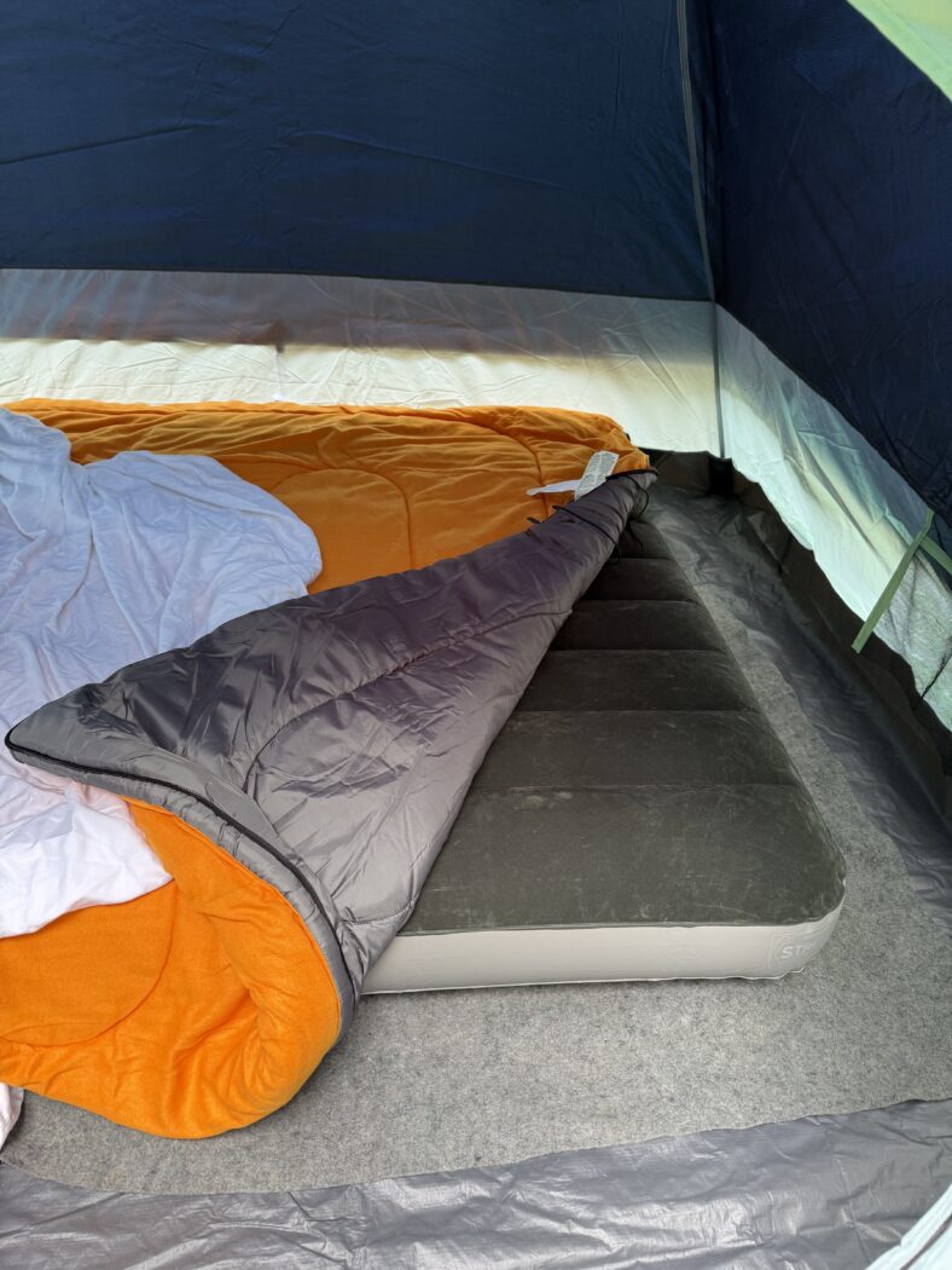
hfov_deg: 56.8
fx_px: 880
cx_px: 476
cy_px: 635
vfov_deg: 71.6
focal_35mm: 24
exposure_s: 1/121
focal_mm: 6.76
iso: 160
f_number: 1.78
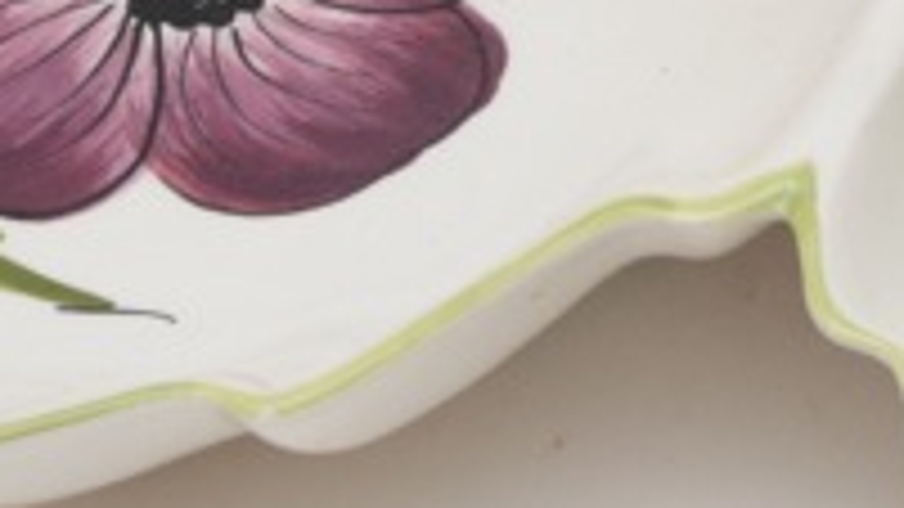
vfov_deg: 2.8
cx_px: 873
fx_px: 10296
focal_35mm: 430
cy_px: -303
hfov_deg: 5.0
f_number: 5.6
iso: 1100
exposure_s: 1/60
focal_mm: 55
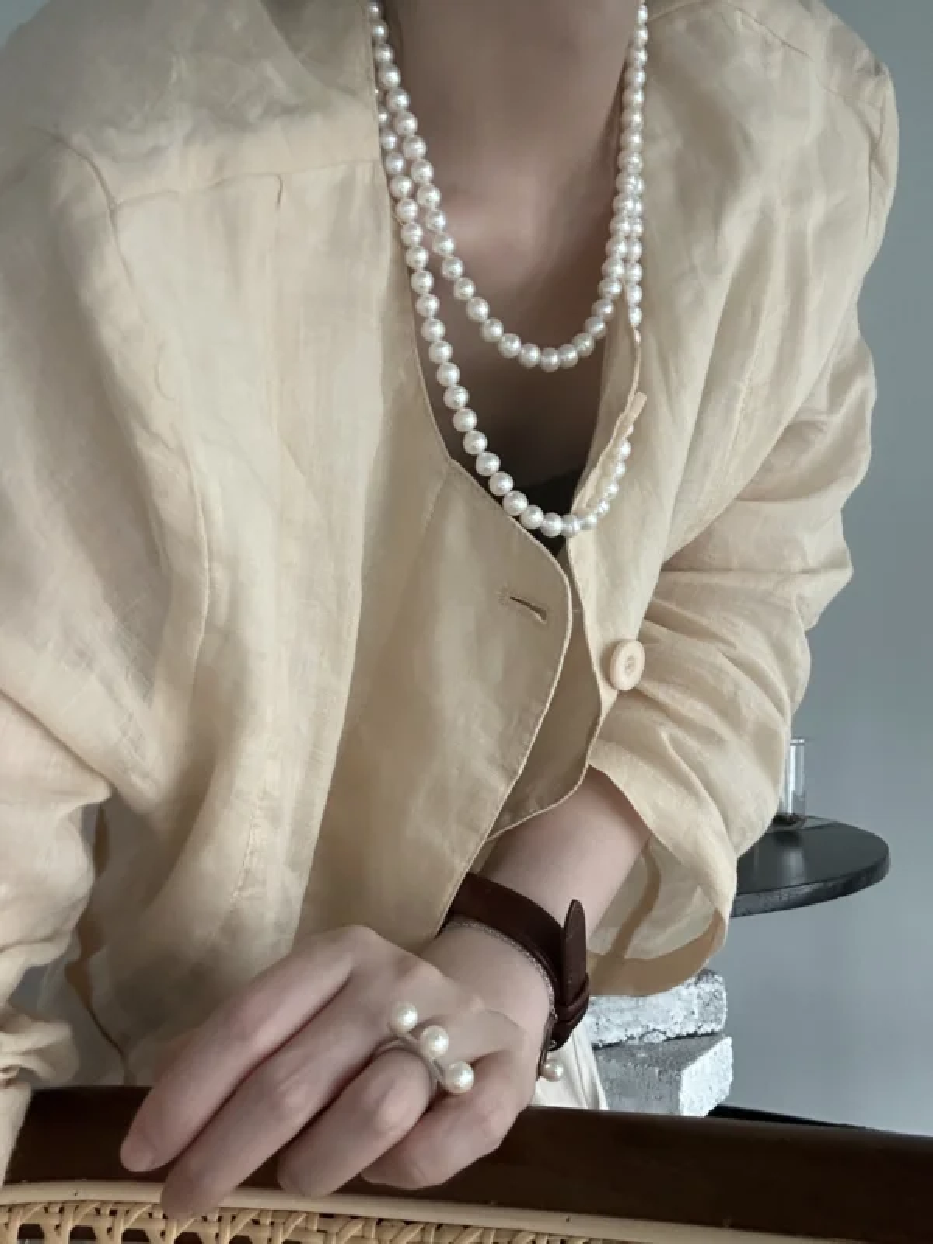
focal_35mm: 30
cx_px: 466
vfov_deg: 60.0
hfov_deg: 46.8
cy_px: 622
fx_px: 1078
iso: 320
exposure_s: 1/60
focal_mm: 2.69
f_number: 1.9
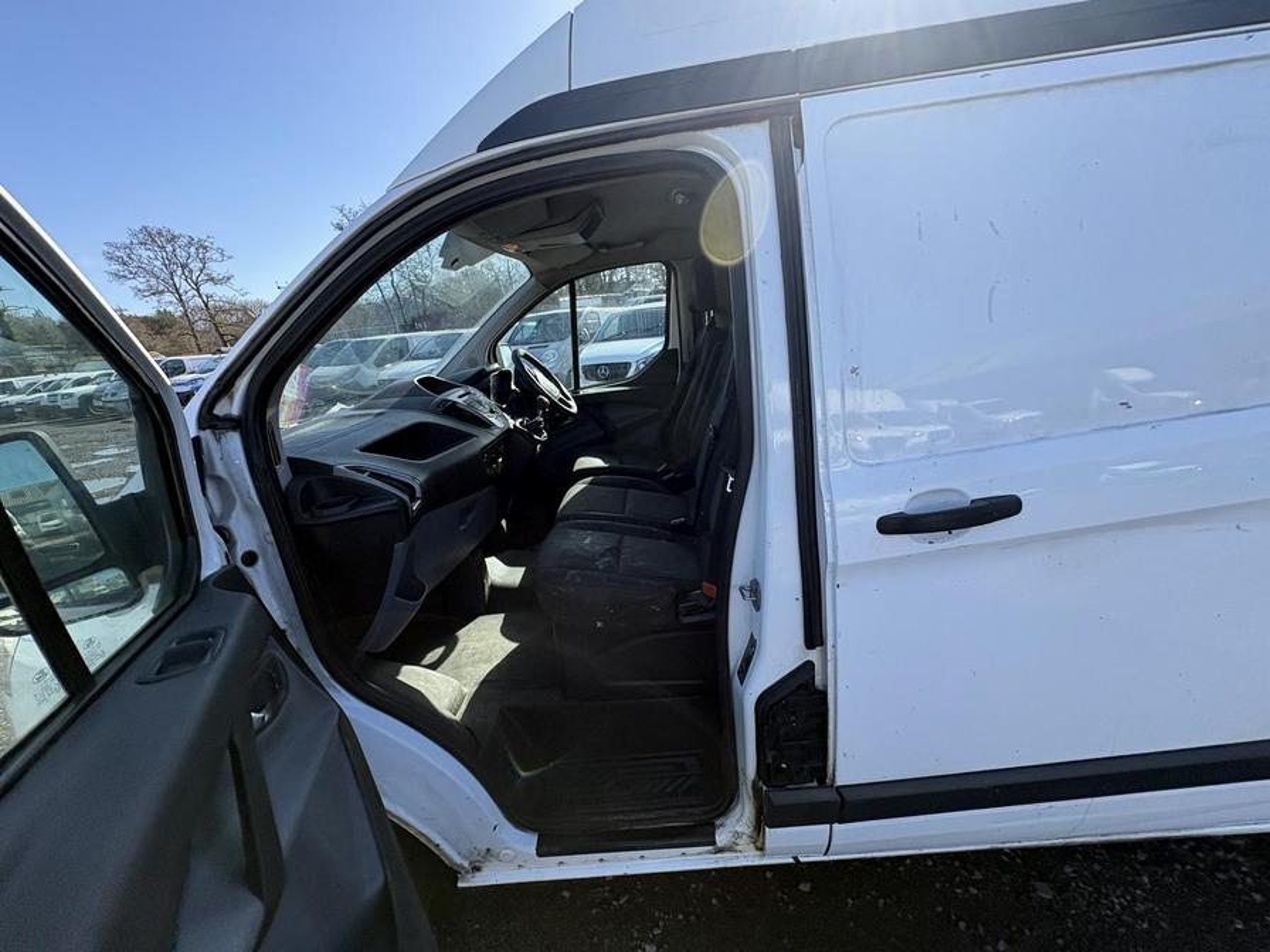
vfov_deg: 85.7
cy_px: 476
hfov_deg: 102.1
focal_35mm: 14
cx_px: 635
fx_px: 514
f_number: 2.2
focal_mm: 2.22
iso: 64
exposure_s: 1/741
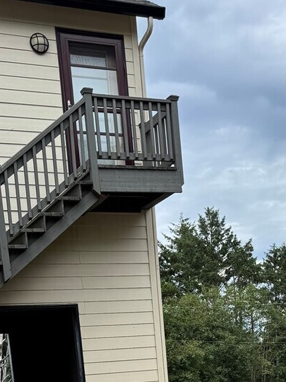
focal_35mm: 64
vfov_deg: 27.0
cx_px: 181
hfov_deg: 22.9
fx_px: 705
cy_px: 451
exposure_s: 1/2331
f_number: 1.78
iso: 80
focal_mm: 6.76
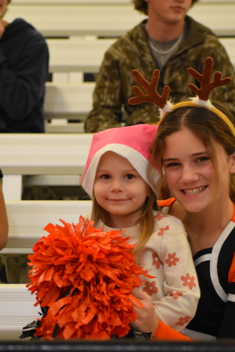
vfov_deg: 10.0
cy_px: 196
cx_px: 137
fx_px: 2005
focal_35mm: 205
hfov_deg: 6.7
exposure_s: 1/125
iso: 3200
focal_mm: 110
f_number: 4.8
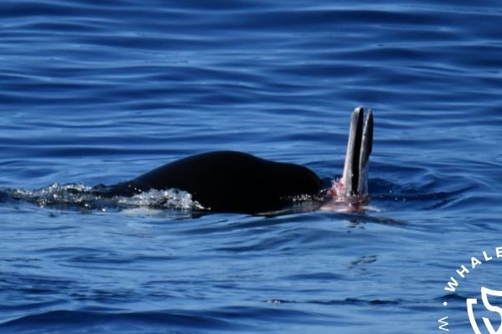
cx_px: 254
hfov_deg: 2.6
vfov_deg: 1.7
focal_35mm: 805
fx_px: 11222
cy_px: 170
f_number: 6.3
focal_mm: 600
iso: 1000
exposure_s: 1/8000
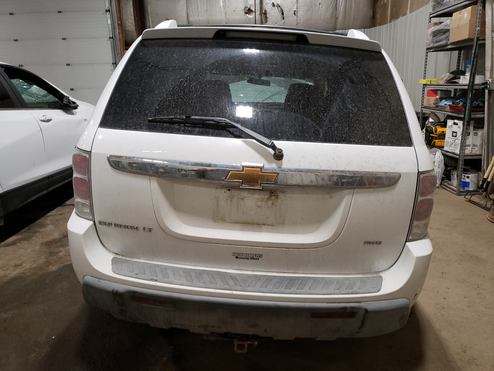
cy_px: 186
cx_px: 247
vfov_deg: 53.1
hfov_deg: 67.3
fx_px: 371
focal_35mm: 26
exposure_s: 1/60.2
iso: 142
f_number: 1.5
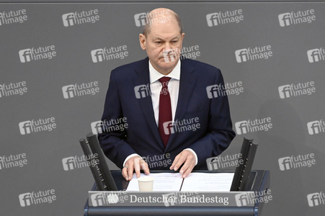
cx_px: 162
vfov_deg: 2.7
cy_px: 108
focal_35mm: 500
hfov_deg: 4.1
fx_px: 4510
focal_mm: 500
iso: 6400
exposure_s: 1/400
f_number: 5.6
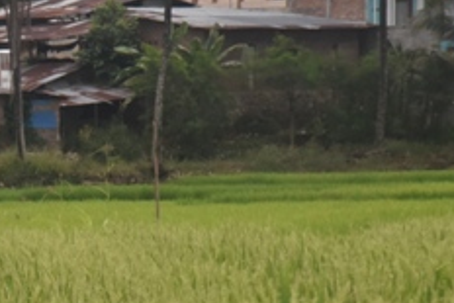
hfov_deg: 3.9
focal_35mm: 530
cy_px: 249
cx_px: -397
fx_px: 6688
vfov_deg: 2.6
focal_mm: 120
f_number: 13
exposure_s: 1/640
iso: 1600
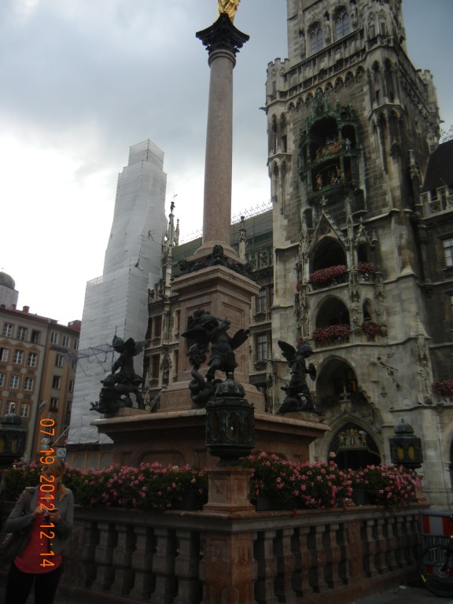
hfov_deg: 46.8
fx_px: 523
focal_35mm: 30
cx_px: 226
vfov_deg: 60.0
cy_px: 302
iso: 160
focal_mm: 5.4
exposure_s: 1/311
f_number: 3.5
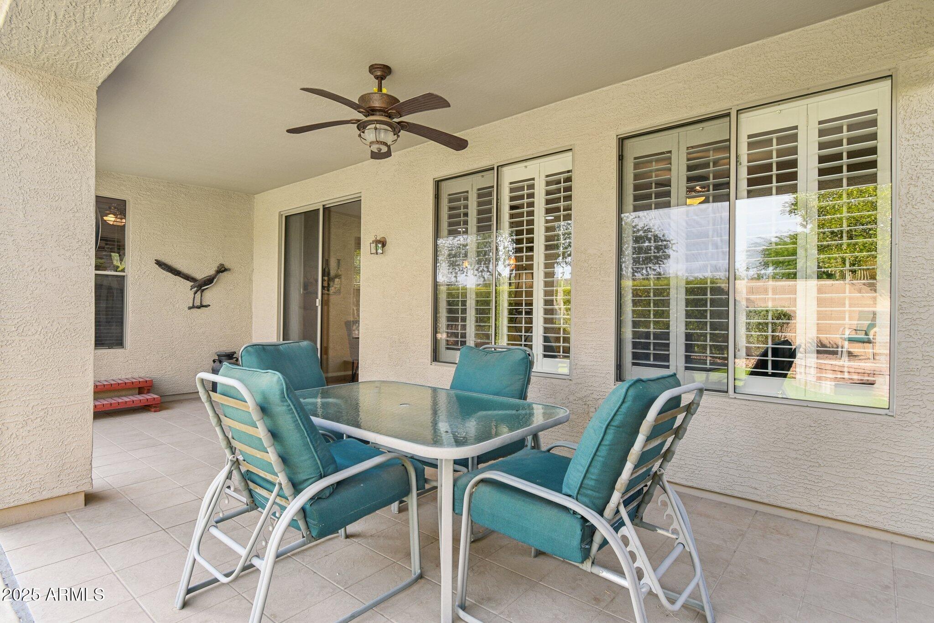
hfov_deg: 90.0
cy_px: 312
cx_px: 467
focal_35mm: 18
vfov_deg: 67.4
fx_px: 467
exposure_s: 1/25
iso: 100
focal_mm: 12
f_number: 8
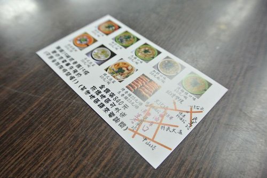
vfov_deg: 45.0
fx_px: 215
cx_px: 134
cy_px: 89
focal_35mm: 29
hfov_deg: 63.6
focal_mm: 11
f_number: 3.5
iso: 1600
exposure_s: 1/125
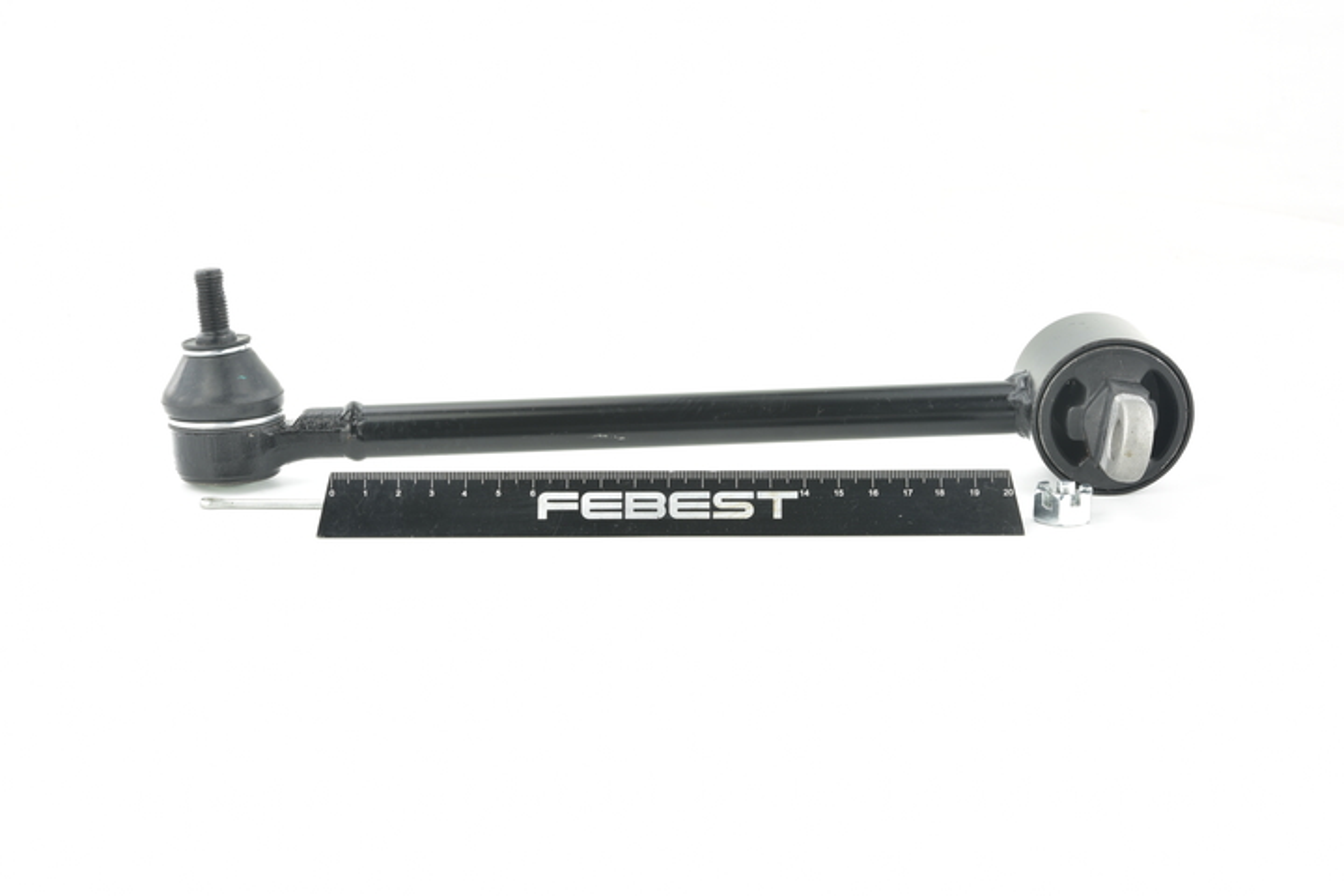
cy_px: 448
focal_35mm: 60
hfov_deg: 33.4
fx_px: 2240
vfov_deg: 22.6
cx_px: 672
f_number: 18
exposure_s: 1/2.5
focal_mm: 60
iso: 64
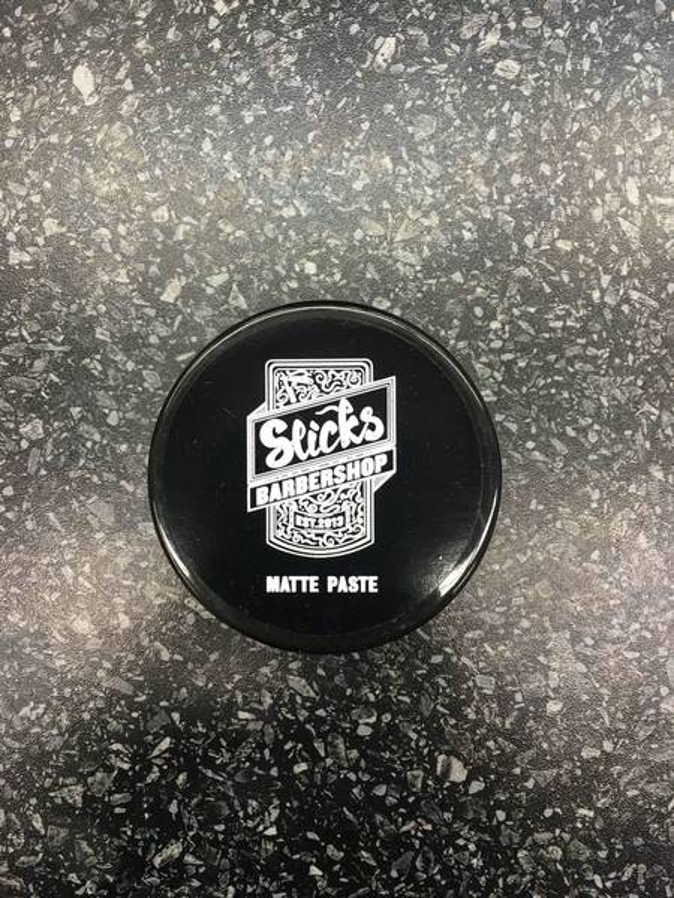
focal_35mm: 29
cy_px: 449
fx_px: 753
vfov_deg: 61.7
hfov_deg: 48.2
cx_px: 337
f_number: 2.2
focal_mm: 4.15
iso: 40
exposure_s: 1/33
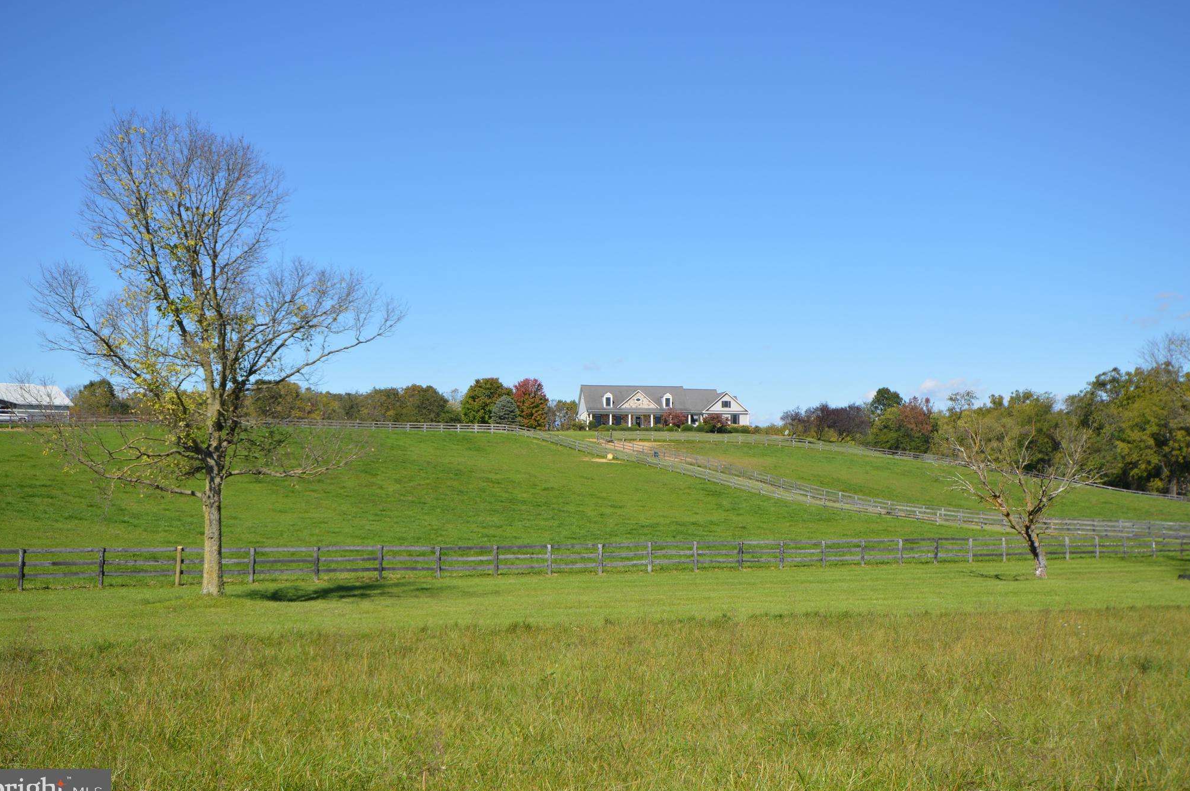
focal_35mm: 37
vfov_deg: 35.9
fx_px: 1222
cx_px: 591
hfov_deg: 51.9
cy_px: 405
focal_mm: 24
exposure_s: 1/250
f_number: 8
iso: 100
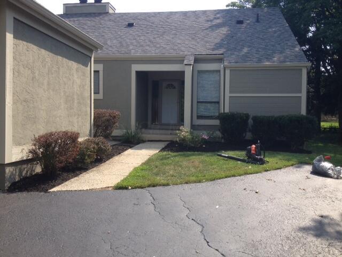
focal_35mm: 35
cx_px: 171
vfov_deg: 40.7
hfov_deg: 52.6
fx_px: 346
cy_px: 128
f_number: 2.4
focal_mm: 4.28
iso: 50
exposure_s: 1/824
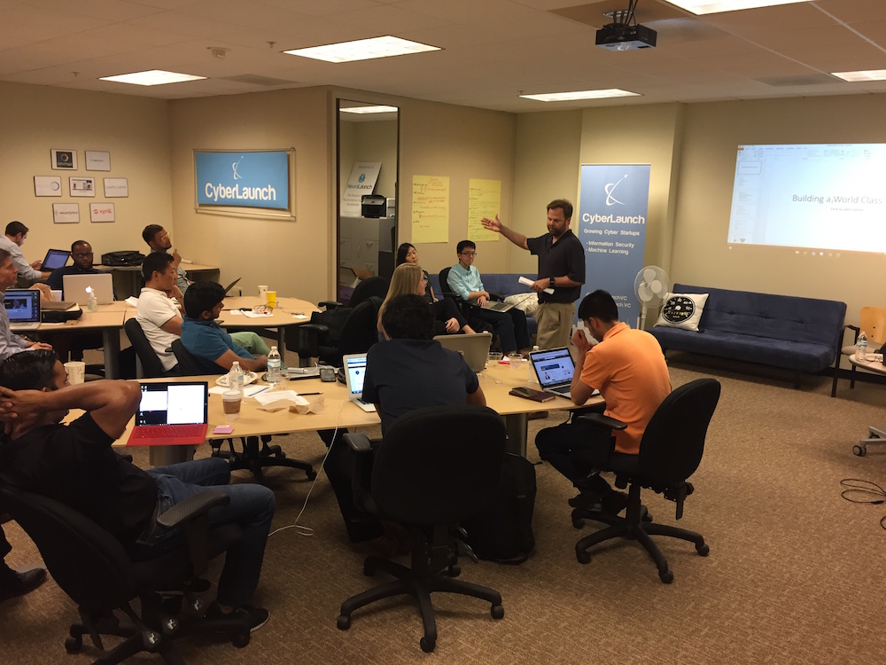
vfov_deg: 48.2
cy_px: 332
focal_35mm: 29
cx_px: 443
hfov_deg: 61.7
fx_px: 742
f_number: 2.2
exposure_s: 1/30
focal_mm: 4.15
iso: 80
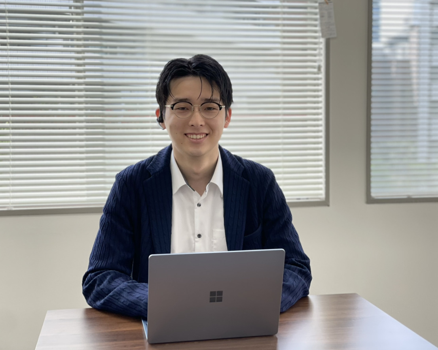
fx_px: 713
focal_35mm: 55
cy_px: 173
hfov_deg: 34.1
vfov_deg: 27.6
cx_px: 234
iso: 25
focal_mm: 6
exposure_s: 1/122
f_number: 2
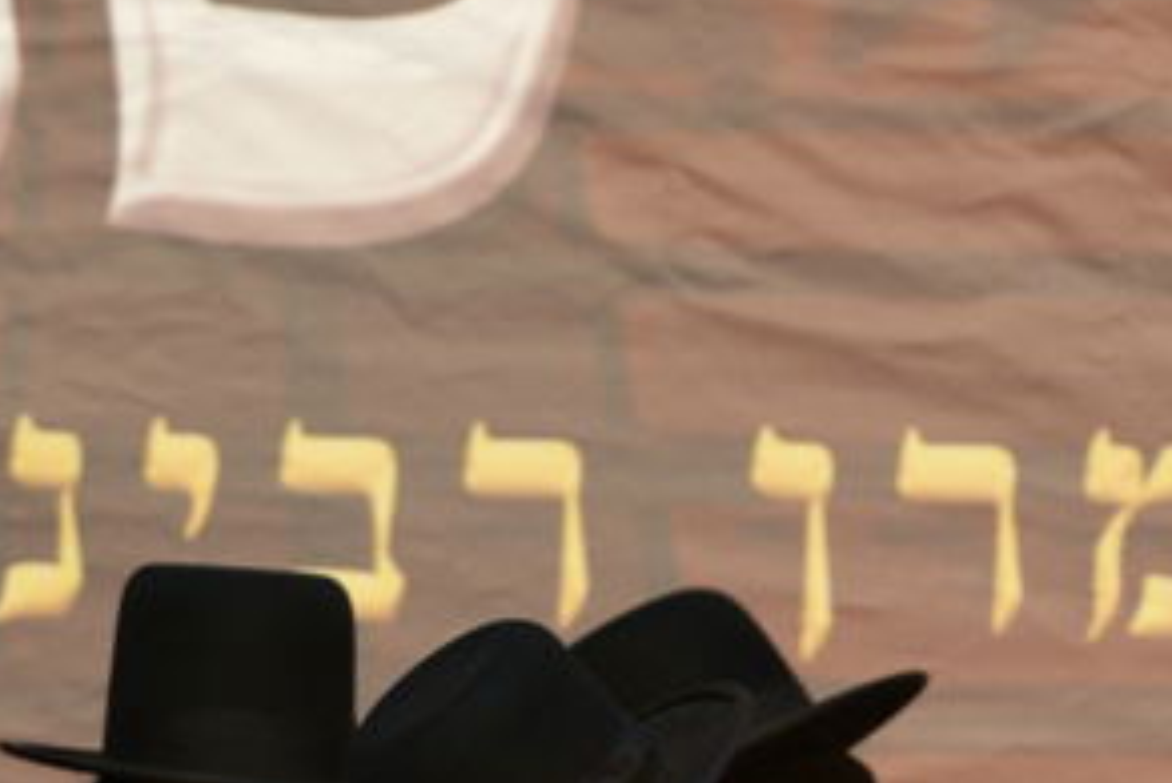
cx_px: 478
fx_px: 22864
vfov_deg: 2.0
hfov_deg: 2.9
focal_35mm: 702
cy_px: 1307
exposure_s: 1/100
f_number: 2.8
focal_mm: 200
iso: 1250
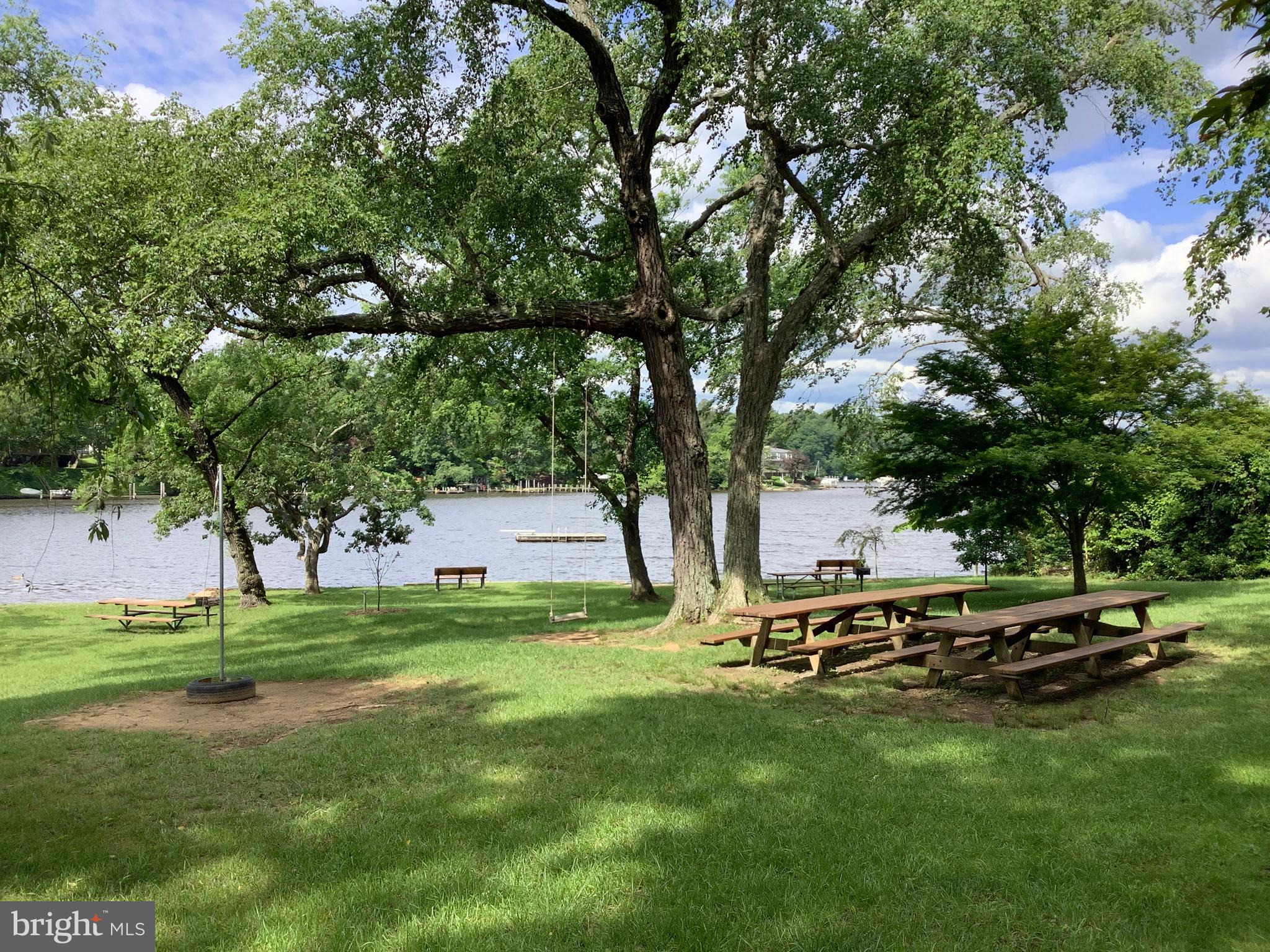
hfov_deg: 58.4
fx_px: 1137
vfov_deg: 45.4
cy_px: 476
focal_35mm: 31
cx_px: 635
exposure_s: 1/522
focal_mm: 3.3
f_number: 2.4
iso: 25
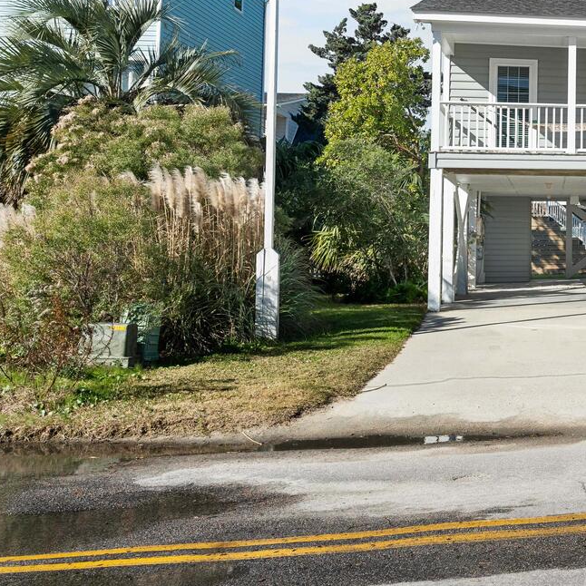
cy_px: 164
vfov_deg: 34.1
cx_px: 727
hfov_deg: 29.2
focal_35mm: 49
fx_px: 938
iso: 400
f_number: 7.1
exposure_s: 1/640
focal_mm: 23
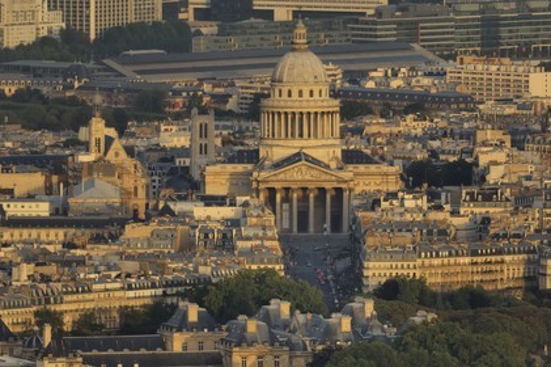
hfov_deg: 3.3
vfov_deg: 2.2
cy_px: 184
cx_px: 276
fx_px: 9635
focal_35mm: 630
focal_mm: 420
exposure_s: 1/160
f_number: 5.6
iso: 100
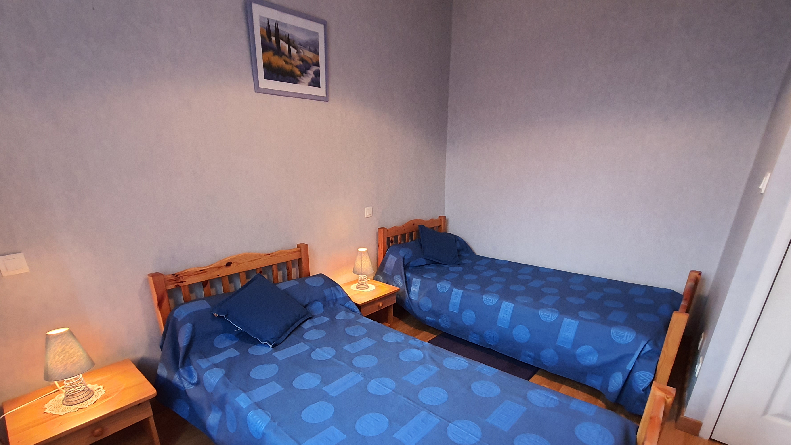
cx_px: 360
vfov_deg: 66.0
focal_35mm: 16
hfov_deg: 99.1
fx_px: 336
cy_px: 281
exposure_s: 1/33
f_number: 2.2
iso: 400
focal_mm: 1.74
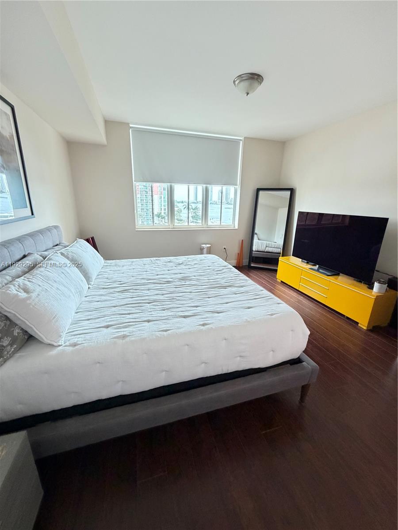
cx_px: 199
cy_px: 265
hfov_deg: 85.7
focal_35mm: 14
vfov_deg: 102.1
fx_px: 215
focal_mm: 2.22
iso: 500
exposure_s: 1/60
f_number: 2.2
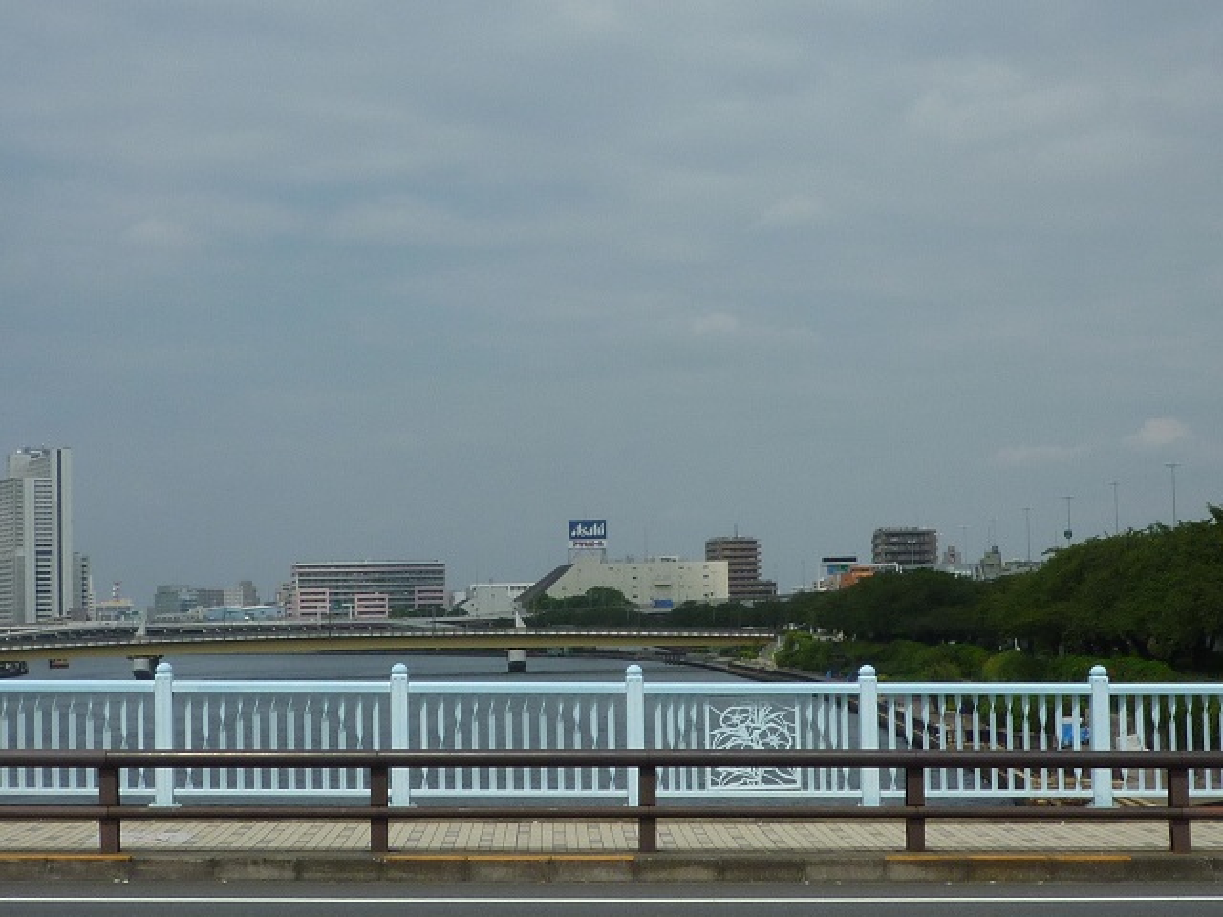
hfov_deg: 27.8
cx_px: 612
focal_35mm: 70
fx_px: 2473
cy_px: 458
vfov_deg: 21.0
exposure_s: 1/800
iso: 80
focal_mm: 6.3
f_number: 6.3
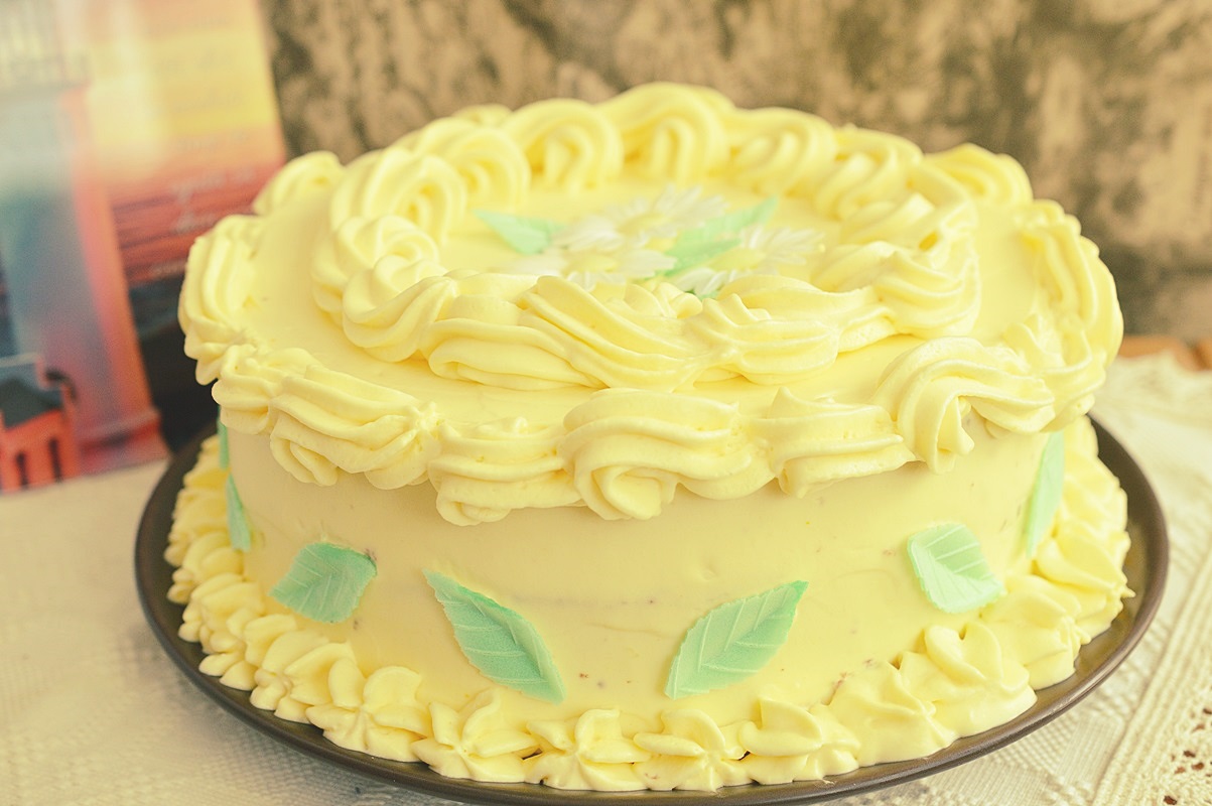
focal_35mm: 60
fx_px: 2018
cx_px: 606
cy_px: 403
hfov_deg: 33.4
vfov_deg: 22.6
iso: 400
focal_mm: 40
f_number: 5.6
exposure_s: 1/200
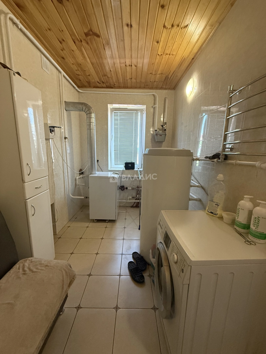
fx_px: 143
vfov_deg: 102.1
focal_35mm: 14
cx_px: 133
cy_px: 177
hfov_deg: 85.7
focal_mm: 2.22
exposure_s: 1/60
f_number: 2.2
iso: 400
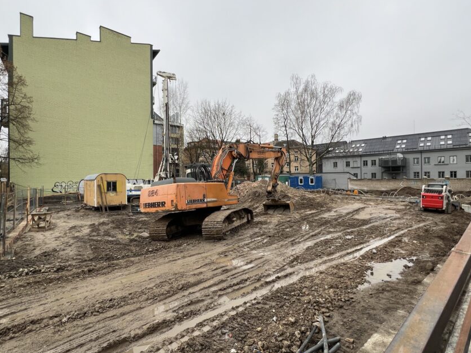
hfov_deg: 94.5
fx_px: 218
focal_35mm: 16
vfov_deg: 78.1
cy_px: 178
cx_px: 234
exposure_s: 1/131
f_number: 1.8
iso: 32
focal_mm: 1.57
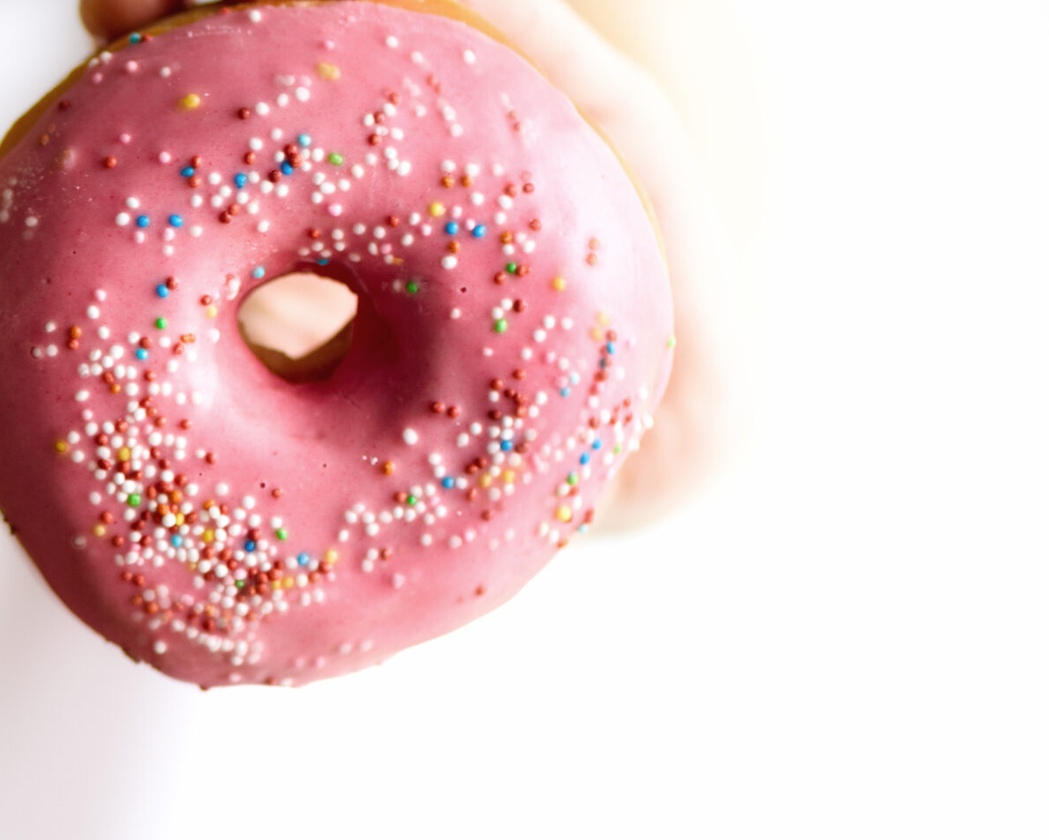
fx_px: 6551
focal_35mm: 211
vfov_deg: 7.3
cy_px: 287
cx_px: -68
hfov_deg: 9.1
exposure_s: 1/100
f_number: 3
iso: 400
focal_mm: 105
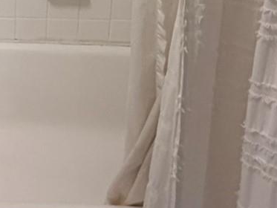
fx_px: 480
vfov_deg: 19.3
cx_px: -13
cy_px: -152
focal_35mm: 60
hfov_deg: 29.6
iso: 320
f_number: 2.2
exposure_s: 1/60
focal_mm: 2.22
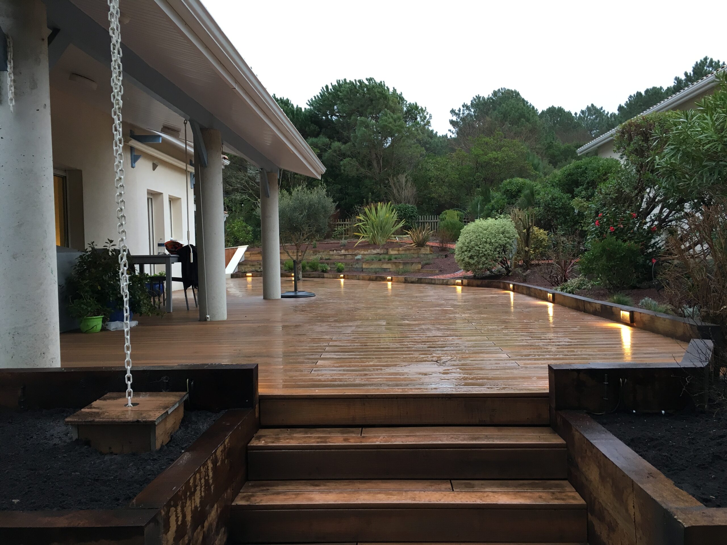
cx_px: 364
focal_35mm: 29
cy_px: 272
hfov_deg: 61.7
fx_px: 609
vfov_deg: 48.2
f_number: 2.2
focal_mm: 4.15
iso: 80
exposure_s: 1/33
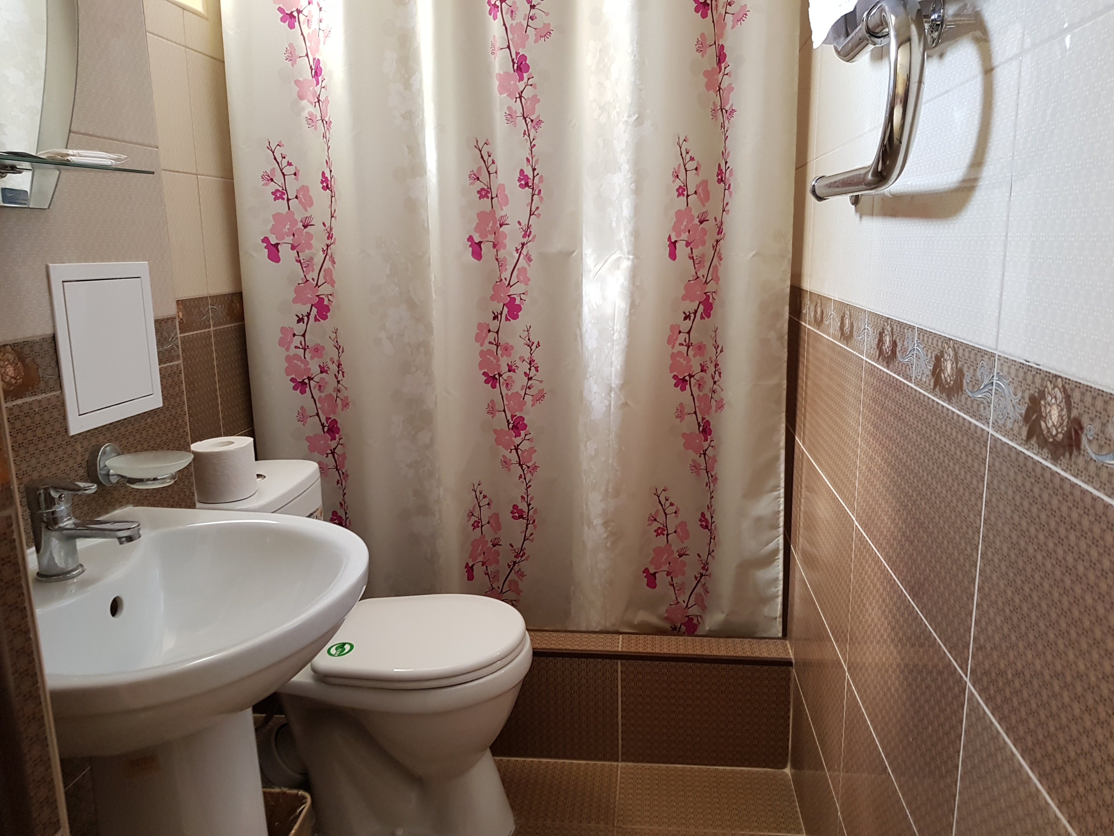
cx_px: 557
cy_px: 418
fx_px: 837
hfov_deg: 67.3
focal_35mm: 26
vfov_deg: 53.1
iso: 200
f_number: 1.7
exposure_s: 1/30
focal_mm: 4.2
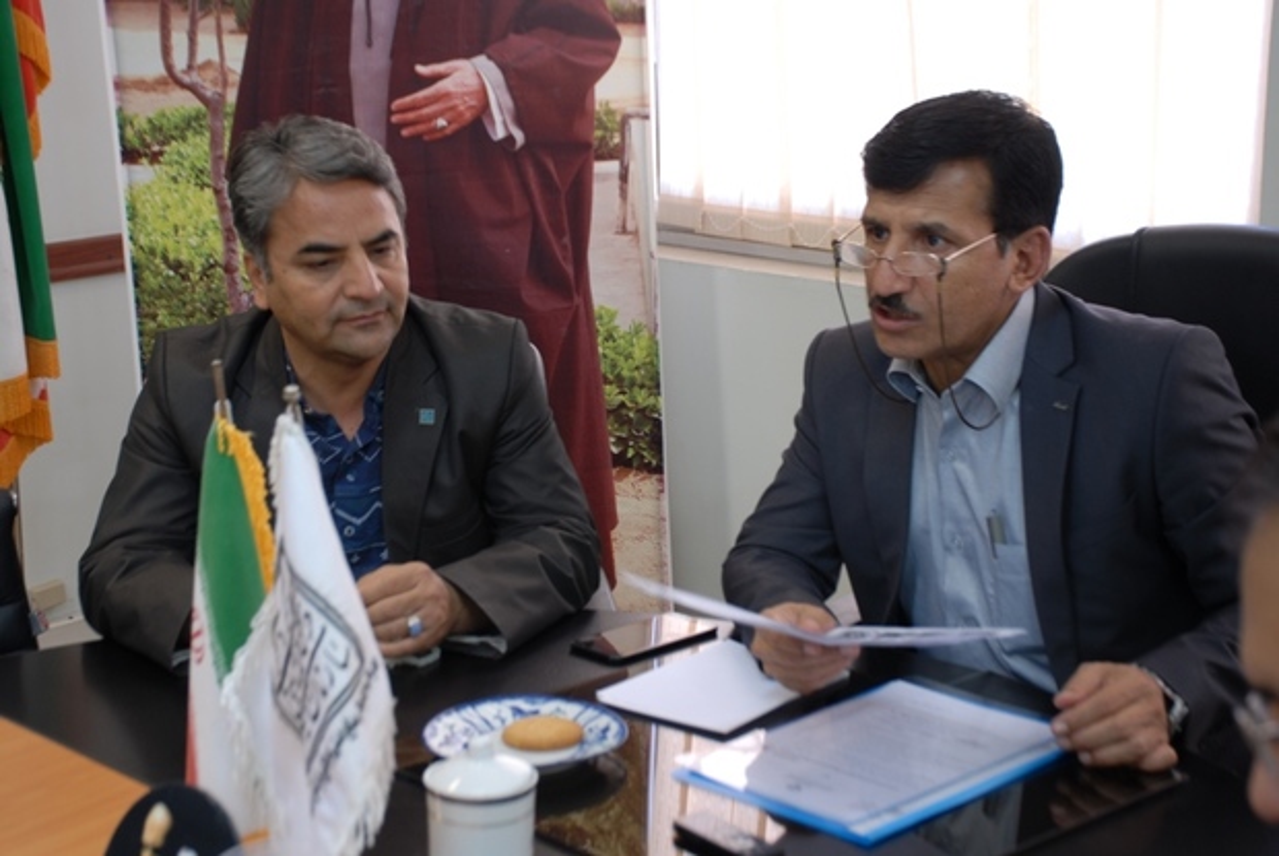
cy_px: 428
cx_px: 640
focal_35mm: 60
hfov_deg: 33.4
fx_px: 2134
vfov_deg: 22.7
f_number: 6.3
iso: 100
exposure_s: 1/5
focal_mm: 40
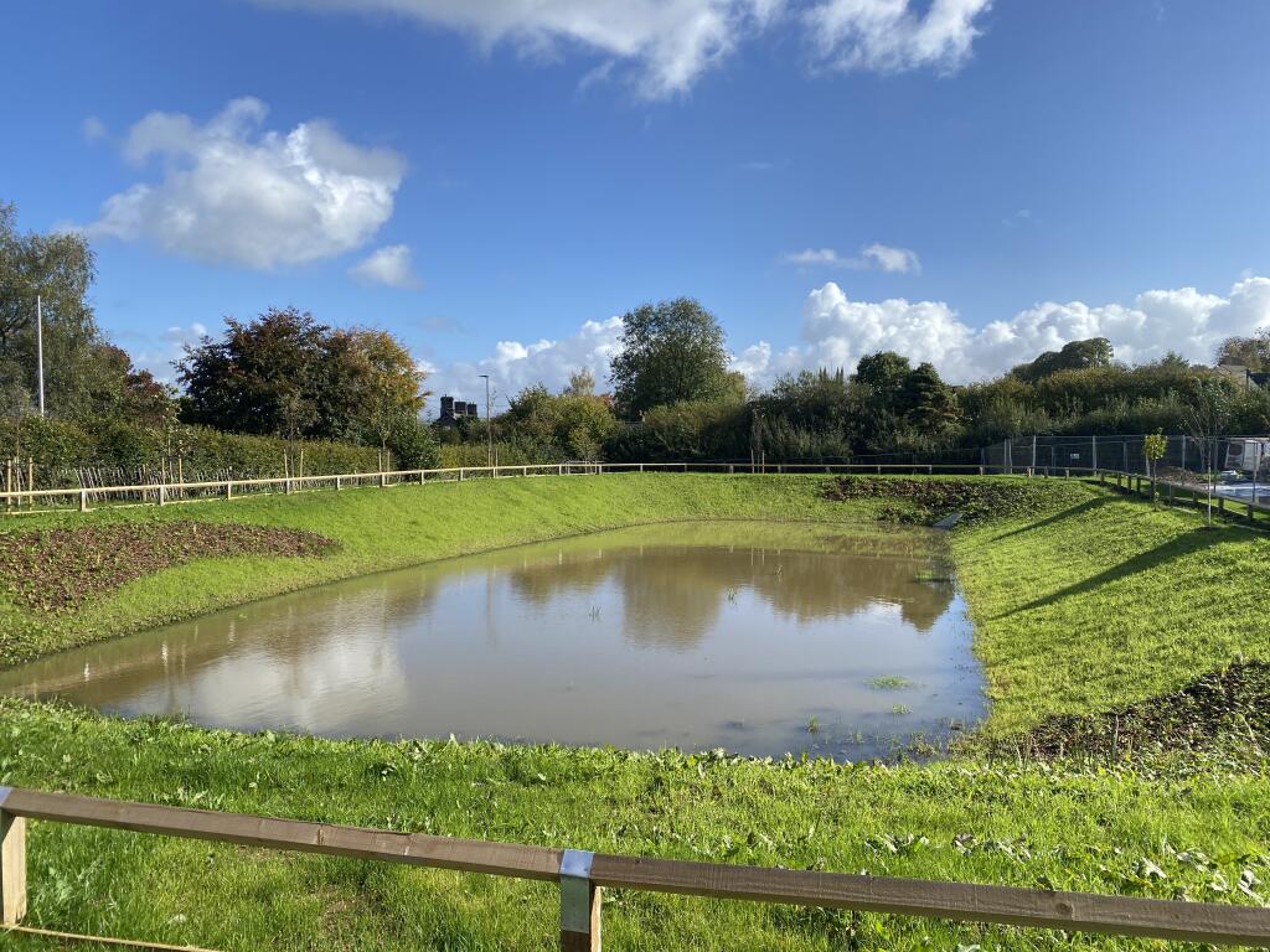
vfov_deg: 53.1
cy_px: 476
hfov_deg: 67.3
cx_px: 635
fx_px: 954
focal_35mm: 26
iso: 32
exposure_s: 1/2571
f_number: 1.8
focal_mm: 4.25
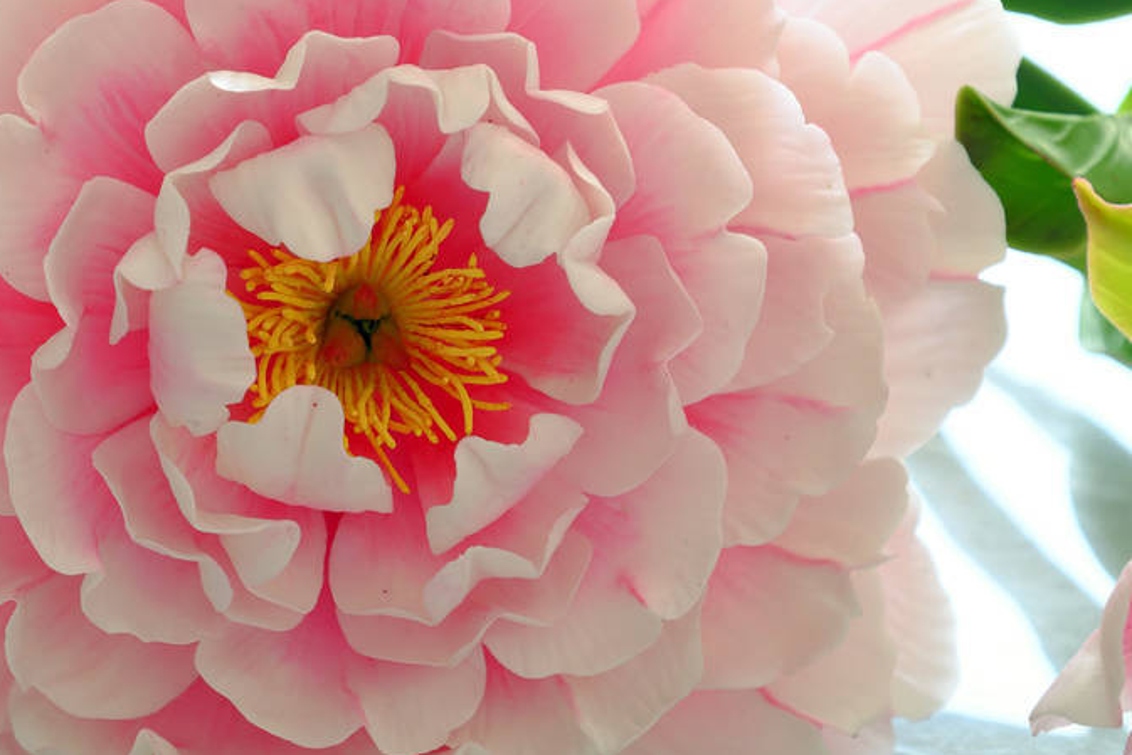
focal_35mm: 225
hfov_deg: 9.1
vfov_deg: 6.1
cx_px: 310
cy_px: 314
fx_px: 7076
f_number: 7.1
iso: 500
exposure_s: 1/15
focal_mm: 98.6
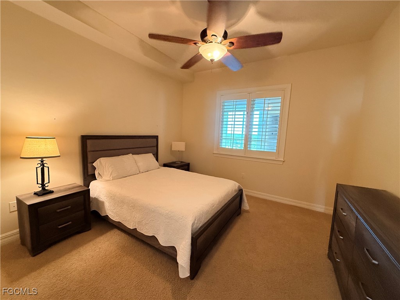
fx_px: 162
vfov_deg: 85.7
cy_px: 150
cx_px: 200
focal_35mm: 14
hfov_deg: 102.1
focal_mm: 2.22
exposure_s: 1/60
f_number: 2.2
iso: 500
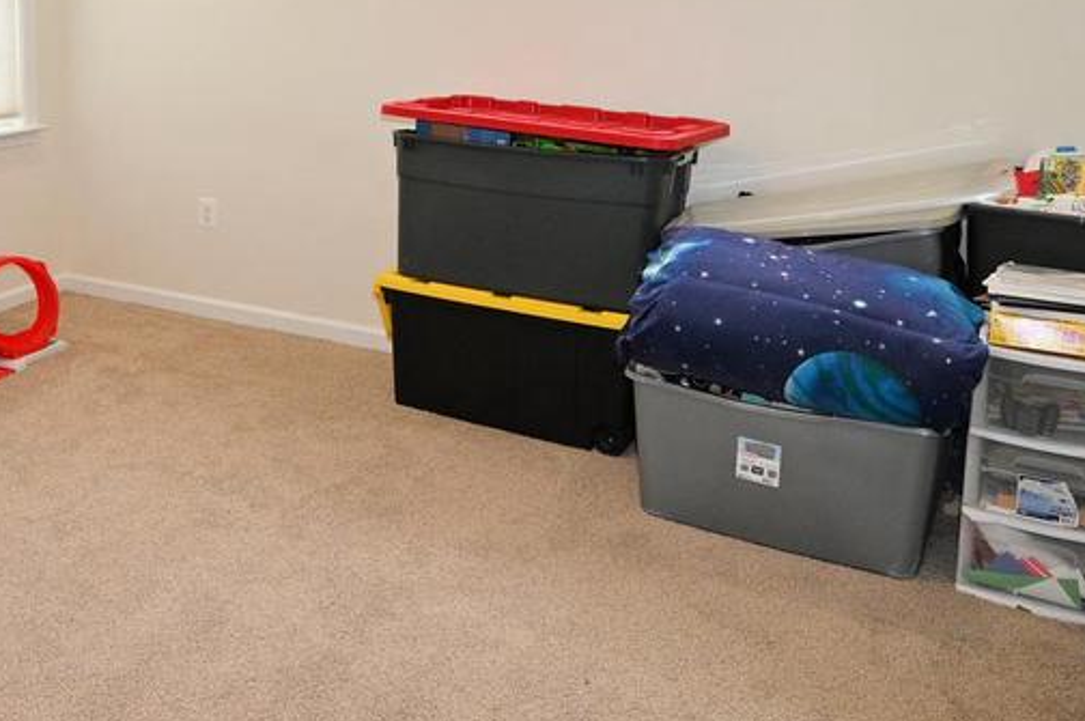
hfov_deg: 45.7
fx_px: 1204
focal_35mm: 40
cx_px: 196
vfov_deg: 32.1
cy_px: 110
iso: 640
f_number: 4
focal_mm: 14
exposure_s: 1/200
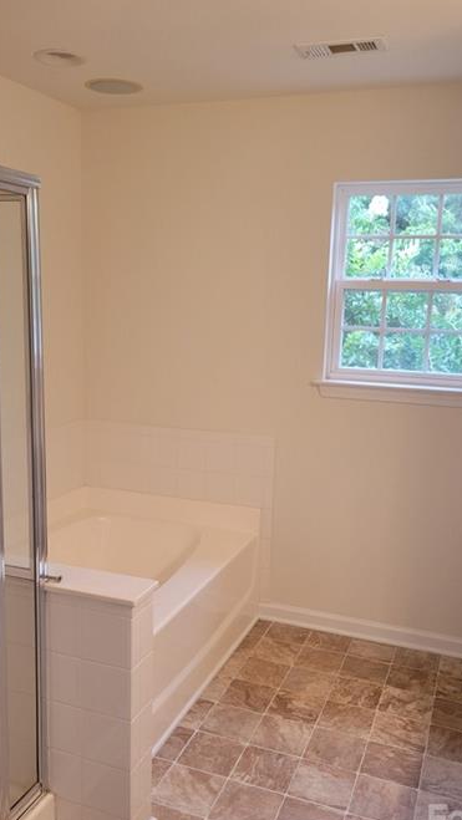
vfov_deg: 59.5
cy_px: 428
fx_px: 718
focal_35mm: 33
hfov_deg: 35.6
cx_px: 210
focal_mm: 5.4
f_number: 1.8
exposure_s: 1/120
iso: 250
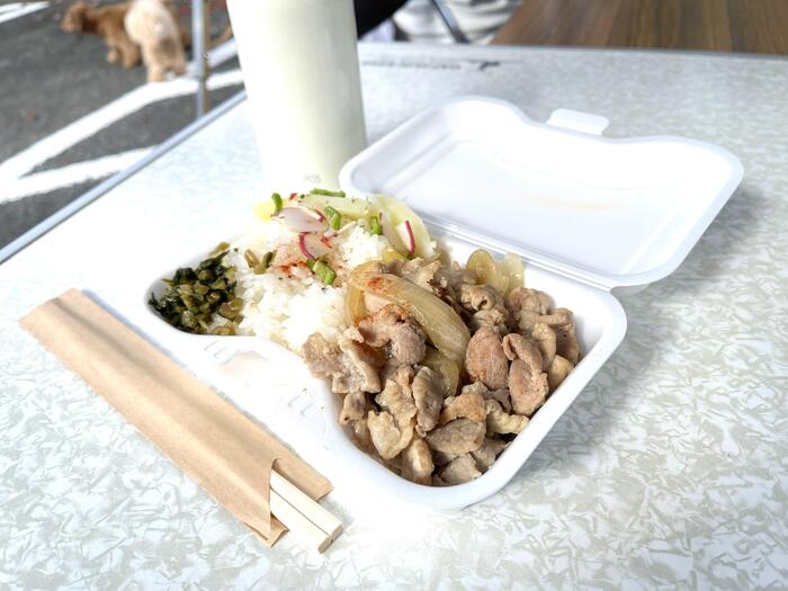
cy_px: 296
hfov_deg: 67.3
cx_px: 394
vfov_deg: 53.1
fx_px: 592
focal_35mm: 26
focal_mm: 5.1
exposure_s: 1/1294
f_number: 1.6
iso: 50
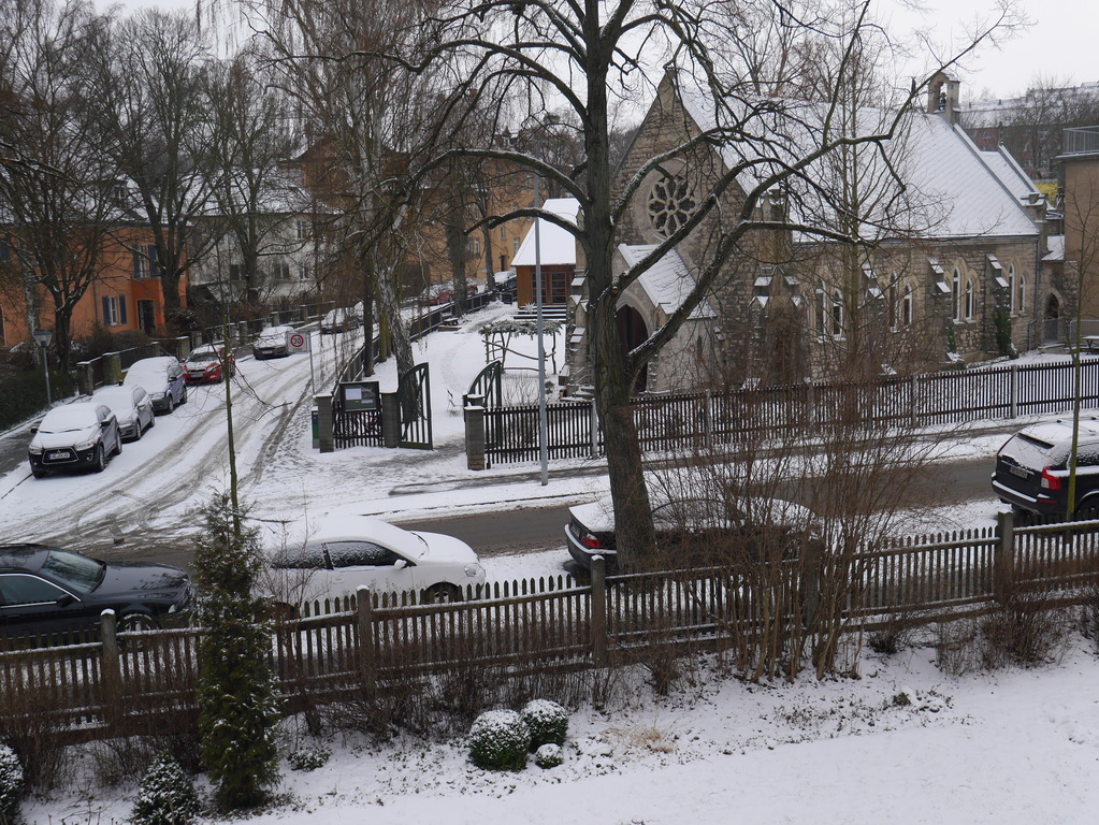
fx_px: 1207
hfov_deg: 49.0
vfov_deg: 37.7
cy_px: 412
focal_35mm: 38
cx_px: 550
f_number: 4.5
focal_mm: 19
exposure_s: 1/125
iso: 160
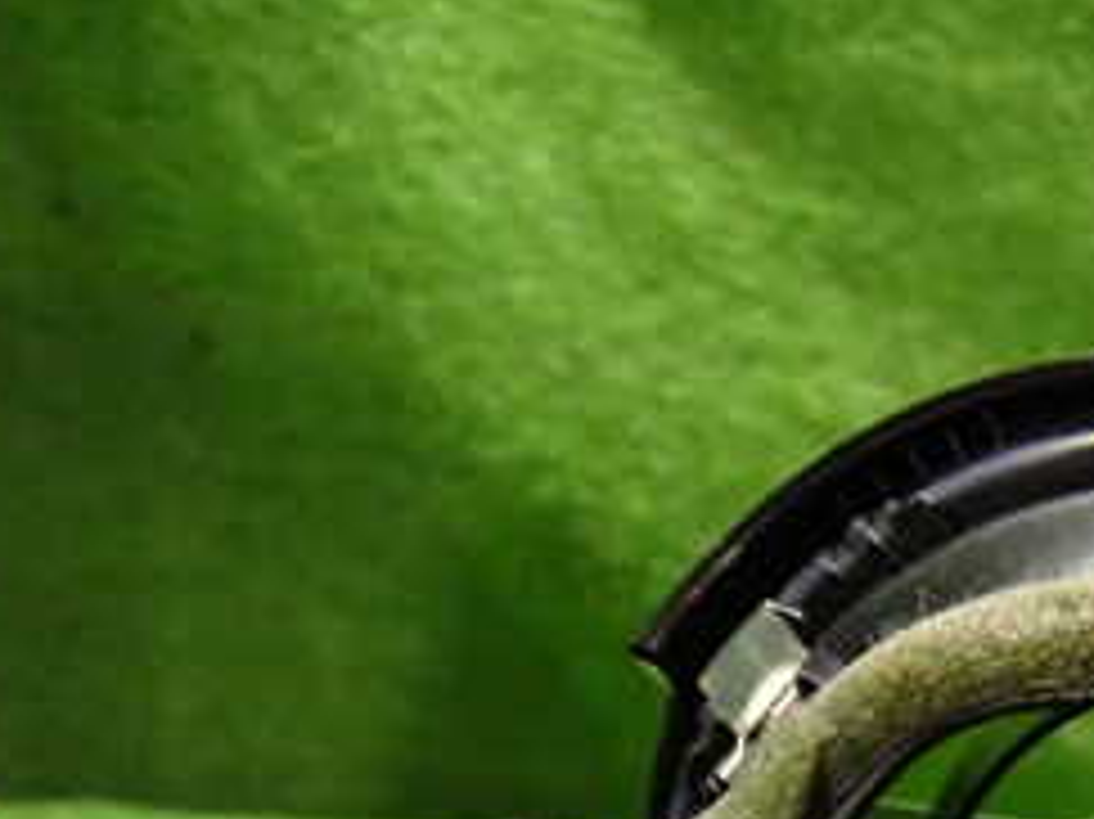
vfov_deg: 19.1
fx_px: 2338
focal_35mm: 74
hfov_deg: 24.1
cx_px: 1288
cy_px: 886
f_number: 2.3
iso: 800
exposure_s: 1/15
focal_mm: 5.4
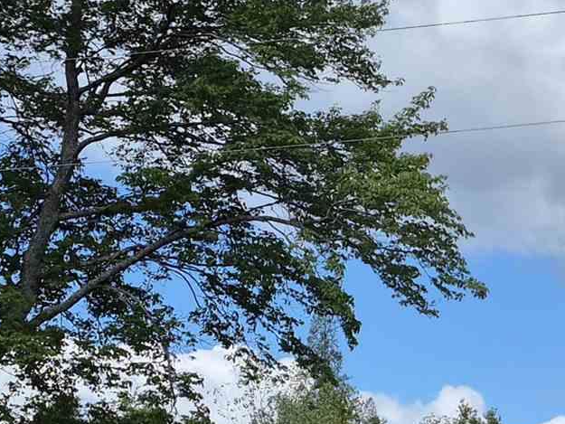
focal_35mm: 113
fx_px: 1845
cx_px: 753
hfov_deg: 16.4
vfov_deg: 12.9
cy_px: 476
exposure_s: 1/2088
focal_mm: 5.4
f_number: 1.8
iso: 25
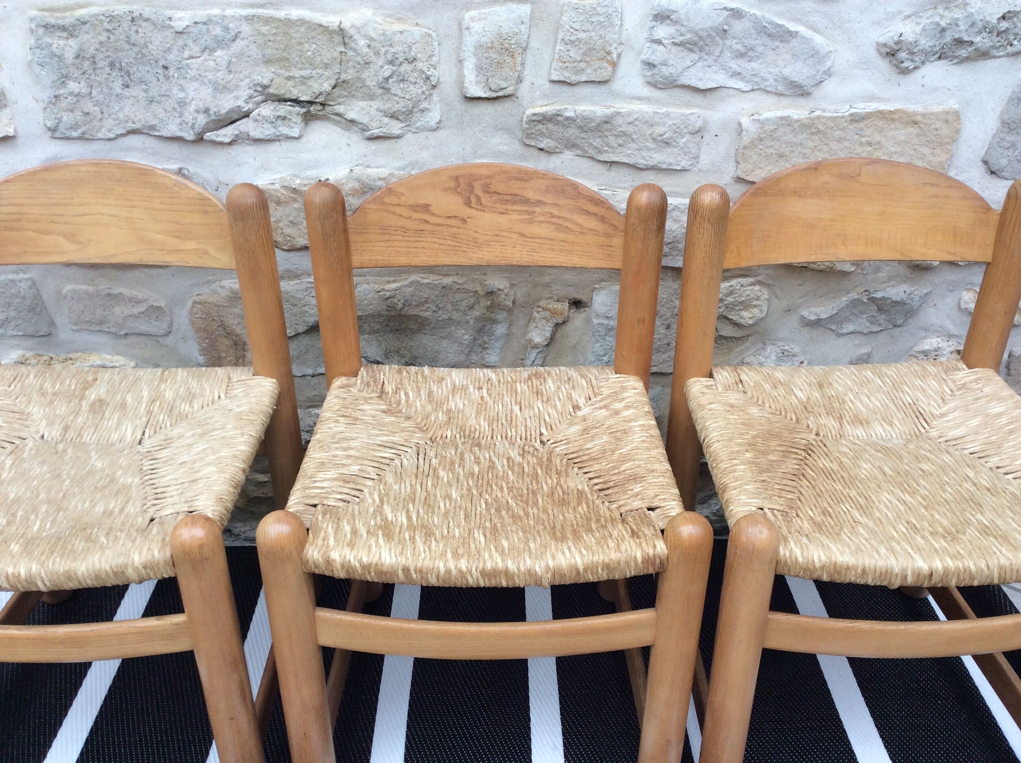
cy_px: 382
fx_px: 942
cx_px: 510
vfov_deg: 44.1
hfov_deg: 56.9
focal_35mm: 32
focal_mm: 3.3
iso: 40
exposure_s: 1/100
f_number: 2.4
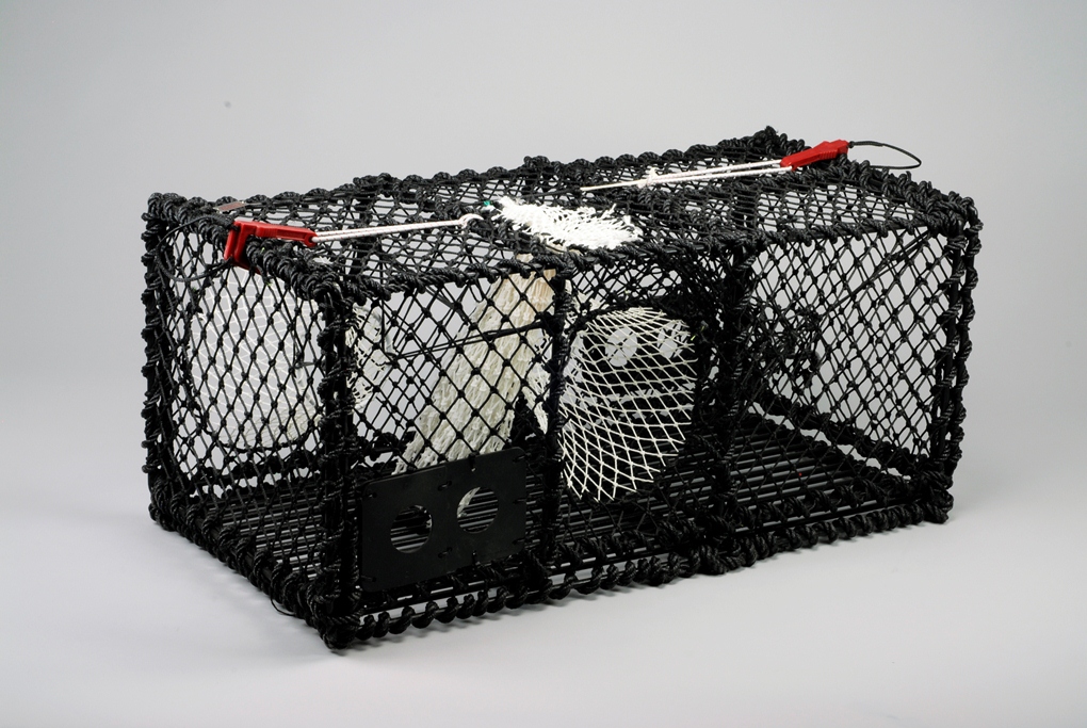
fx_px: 2267
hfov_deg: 27.0
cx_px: 544
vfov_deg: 18.2
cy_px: 364
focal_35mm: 75
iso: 200
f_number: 13
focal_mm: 50
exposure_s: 1/1.6
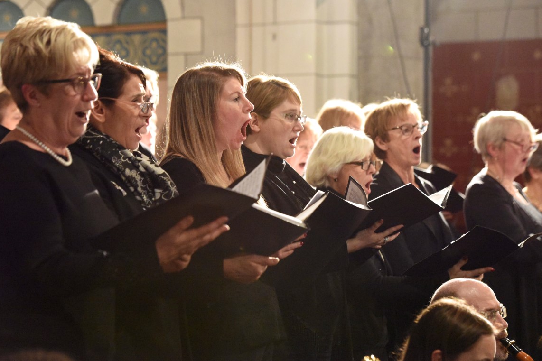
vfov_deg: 11.1
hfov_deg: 16.7
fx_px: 1851
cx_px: 269
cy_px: 182
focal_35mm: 123
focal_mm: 122
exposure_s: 1/100
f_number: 4
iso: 12800
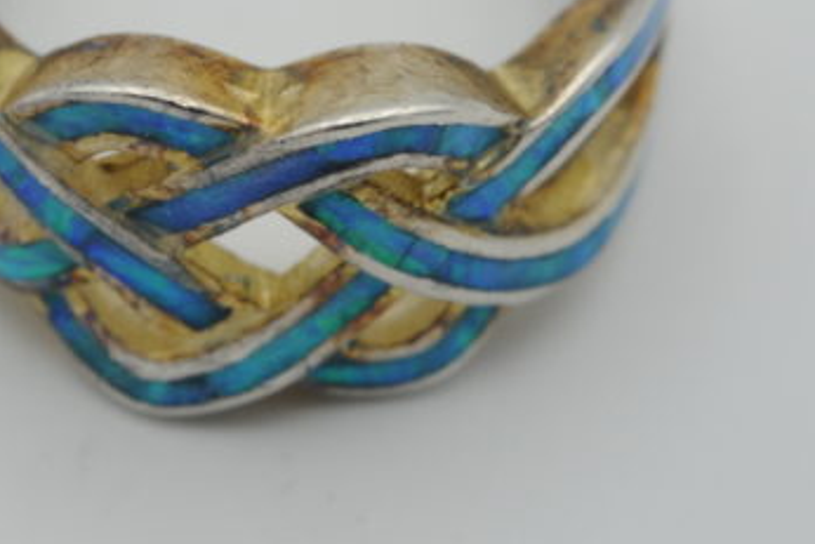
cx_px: 261
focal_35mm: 133
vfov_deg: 10.3
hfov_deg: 15.4
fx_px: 3012
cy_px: 18
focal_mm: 60
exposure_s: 1/160
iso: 500
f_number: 18
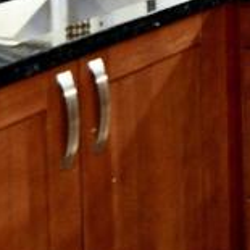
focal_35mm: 93
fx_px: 758
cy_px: -5
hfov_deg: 14.0
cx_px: 576
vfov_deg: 18.2
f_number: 2.8
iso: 800
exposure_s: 1/30
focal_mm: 11
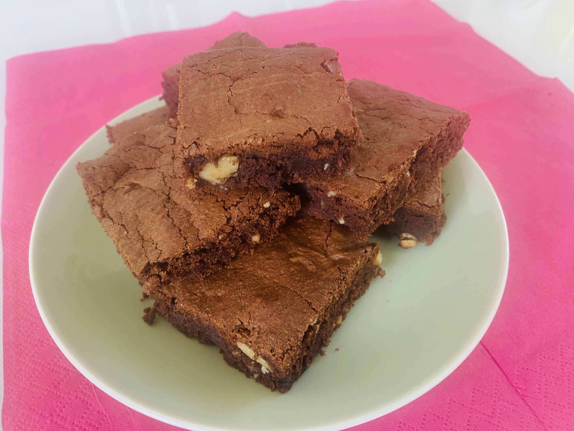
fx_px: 431
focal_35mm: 26
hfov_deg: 67.3
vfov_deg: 53.1
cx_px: 287
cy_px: 216
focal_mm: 4.25
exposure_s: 1/60
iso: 125
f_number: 1.8
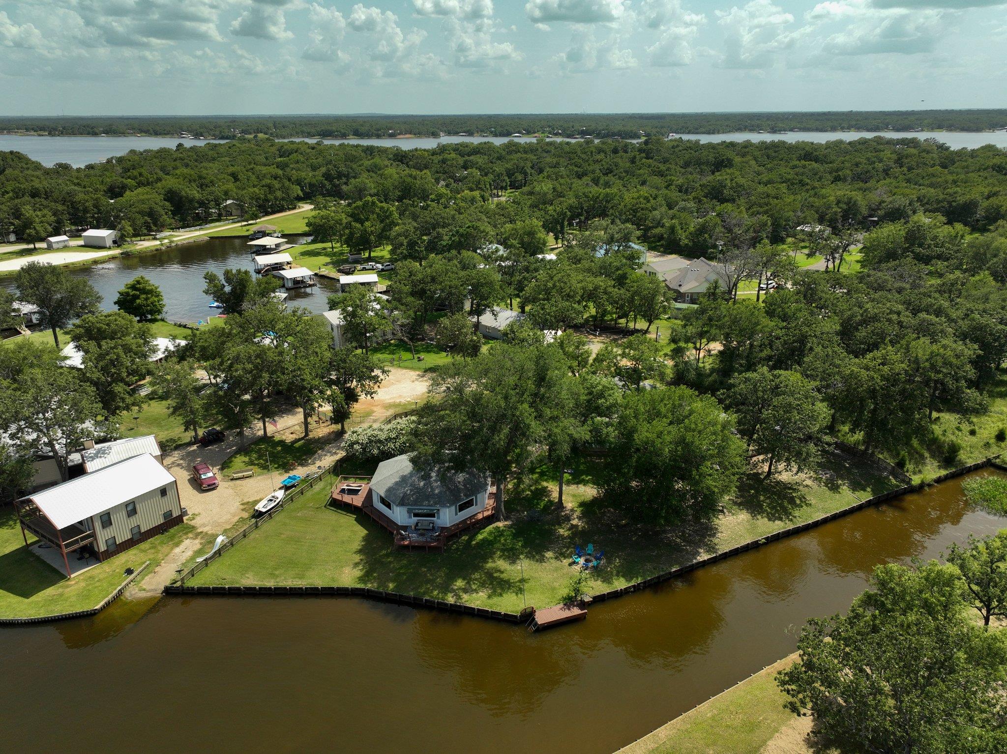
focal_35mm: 24
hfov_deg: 71.6
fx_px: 698
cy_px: 377
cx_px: 504
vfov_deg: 56.8
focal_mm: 12.29
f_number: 2.8
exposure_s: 1/2000
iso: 130
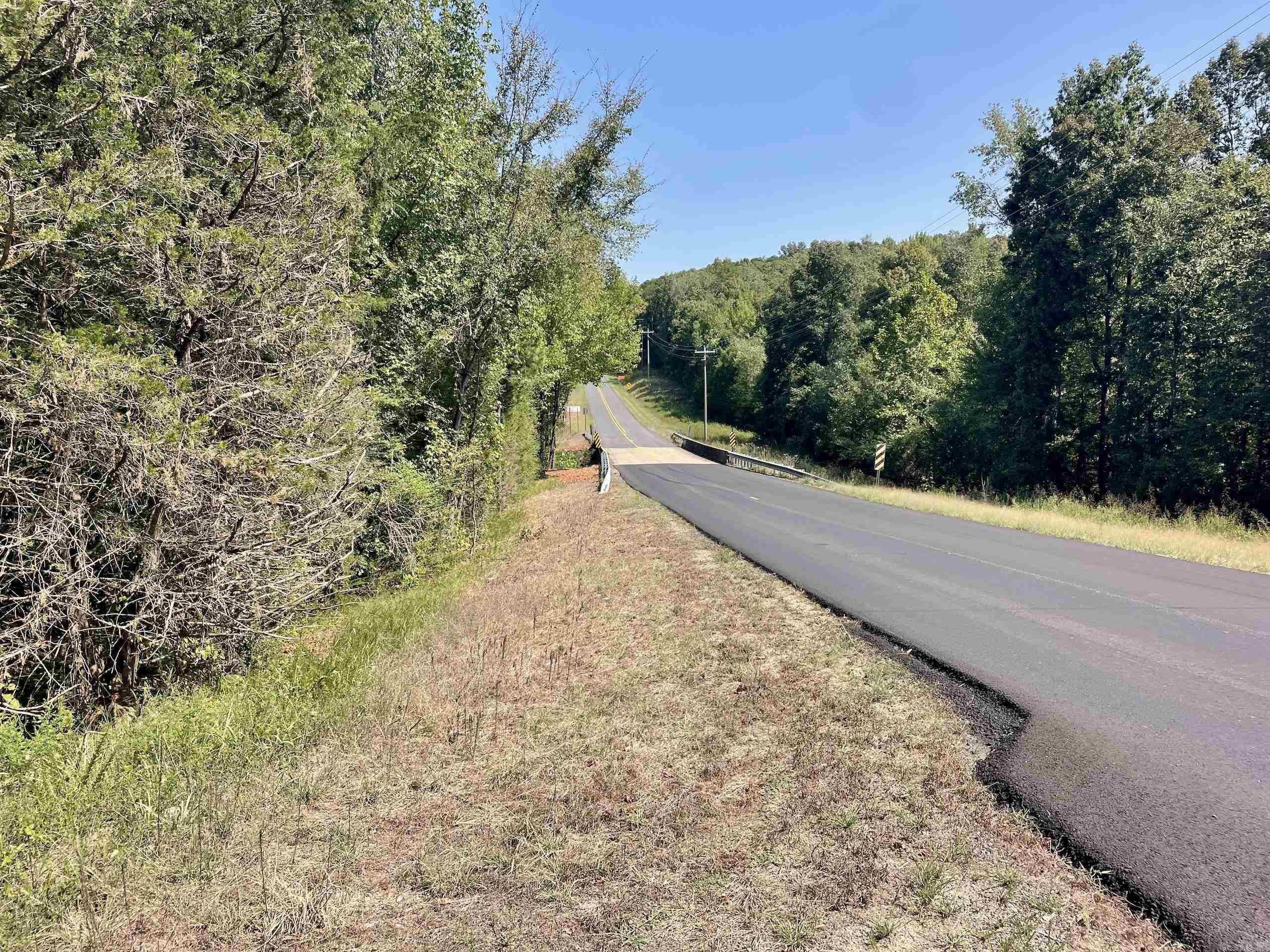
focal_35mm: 26
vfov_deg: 53.1
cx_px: 635
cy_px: 476
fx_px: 954
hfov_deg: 67.3
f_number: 1.6
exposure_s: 1/1855
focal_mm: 4.2
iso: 32
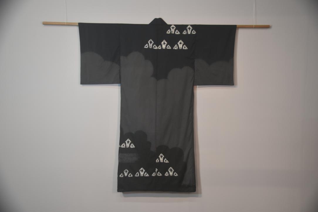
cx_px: 159
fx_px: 345
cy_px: 106
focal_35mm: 39
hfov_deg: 49.5
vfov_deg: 34.2
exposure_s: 1/60
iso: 400
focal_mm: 26
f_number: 4
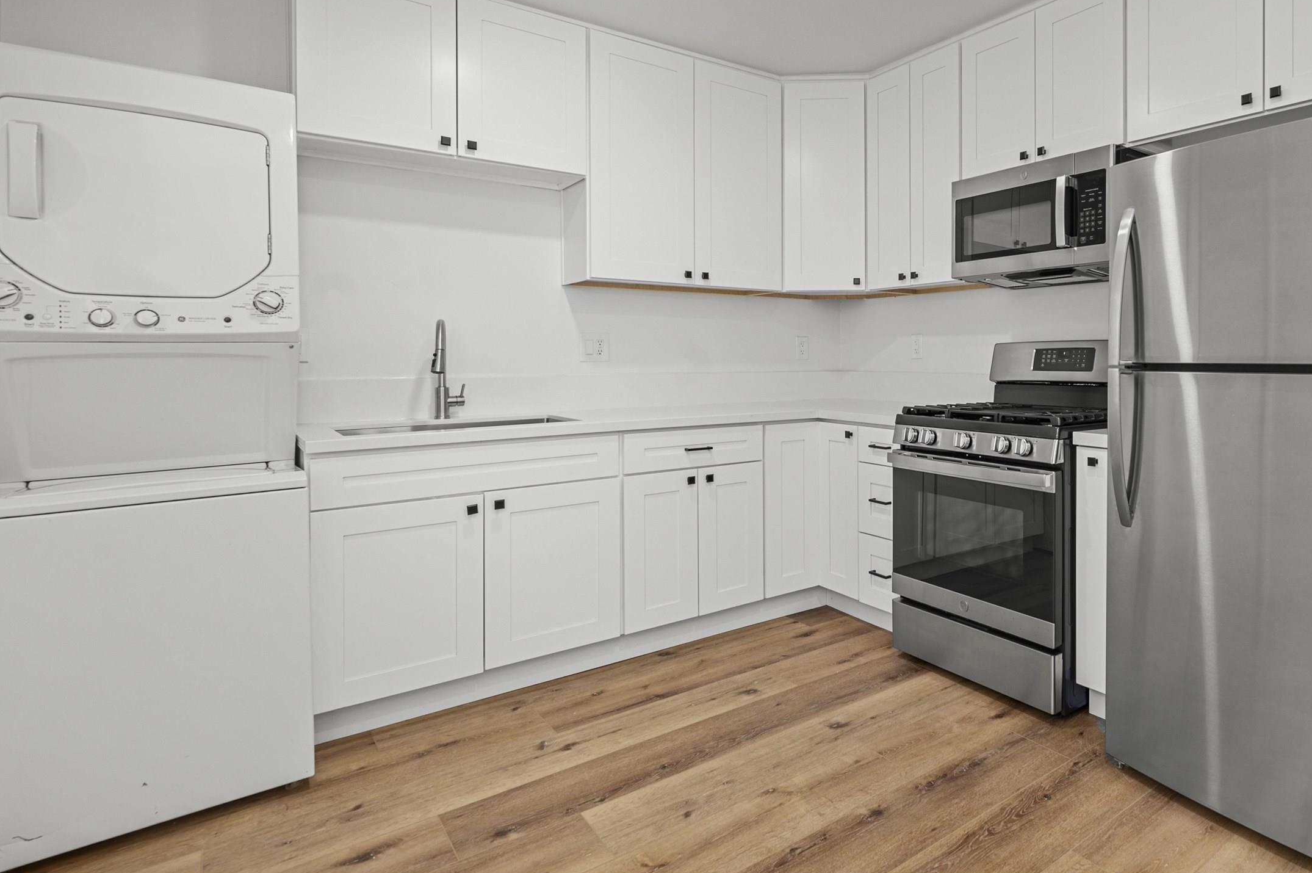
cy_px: 371
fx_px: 728
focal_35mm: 20
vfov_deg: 61.6
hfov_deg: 80.6
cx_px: 898
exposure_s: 1/1.25
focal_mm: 14
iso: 100
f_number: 8
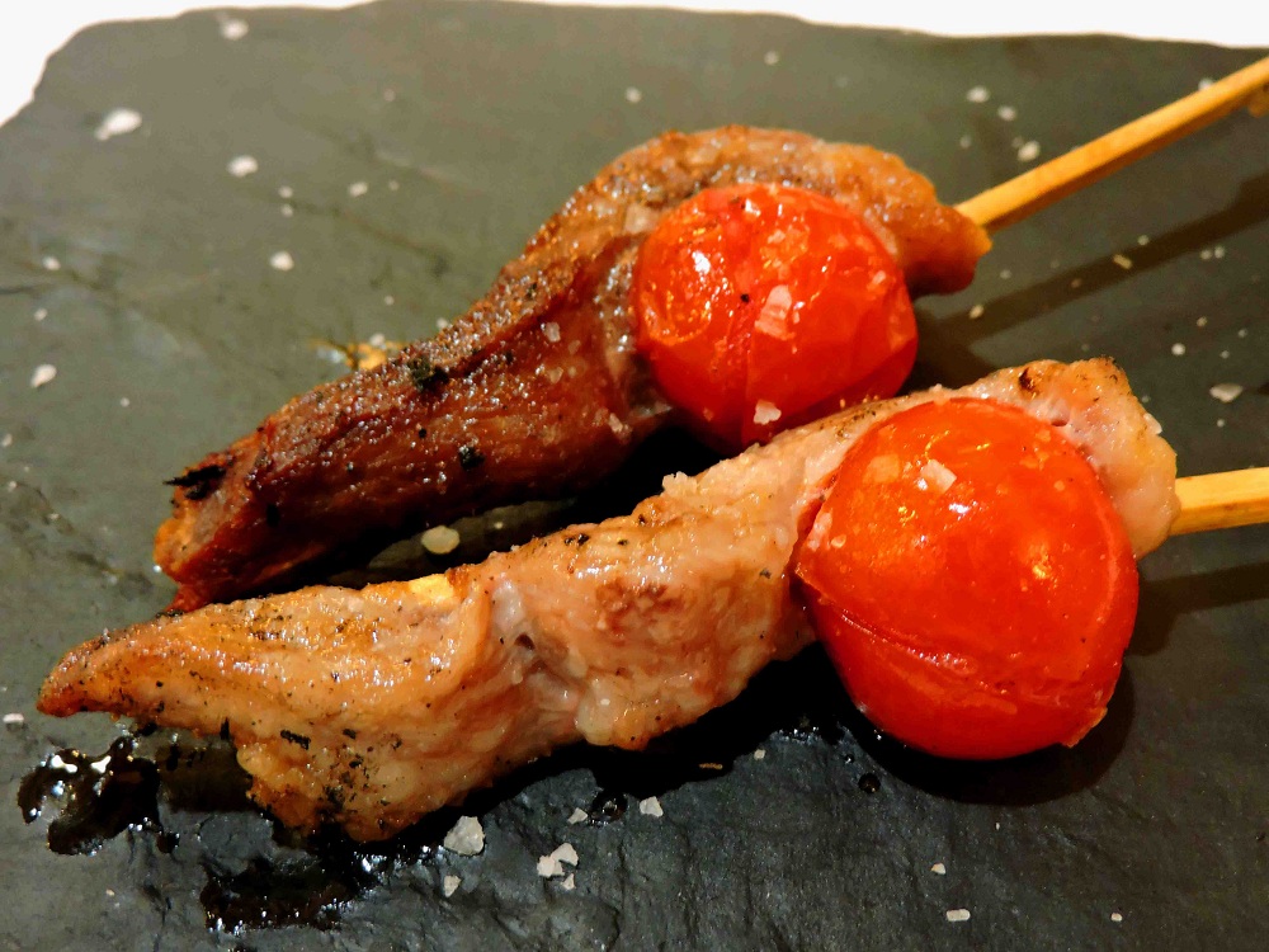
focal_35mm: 43
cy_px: 476
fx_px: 1576
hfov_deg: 43.9
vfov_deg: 33.6
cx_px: 634
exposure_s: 1/8
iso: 800
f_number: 3.4
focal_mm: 7.7
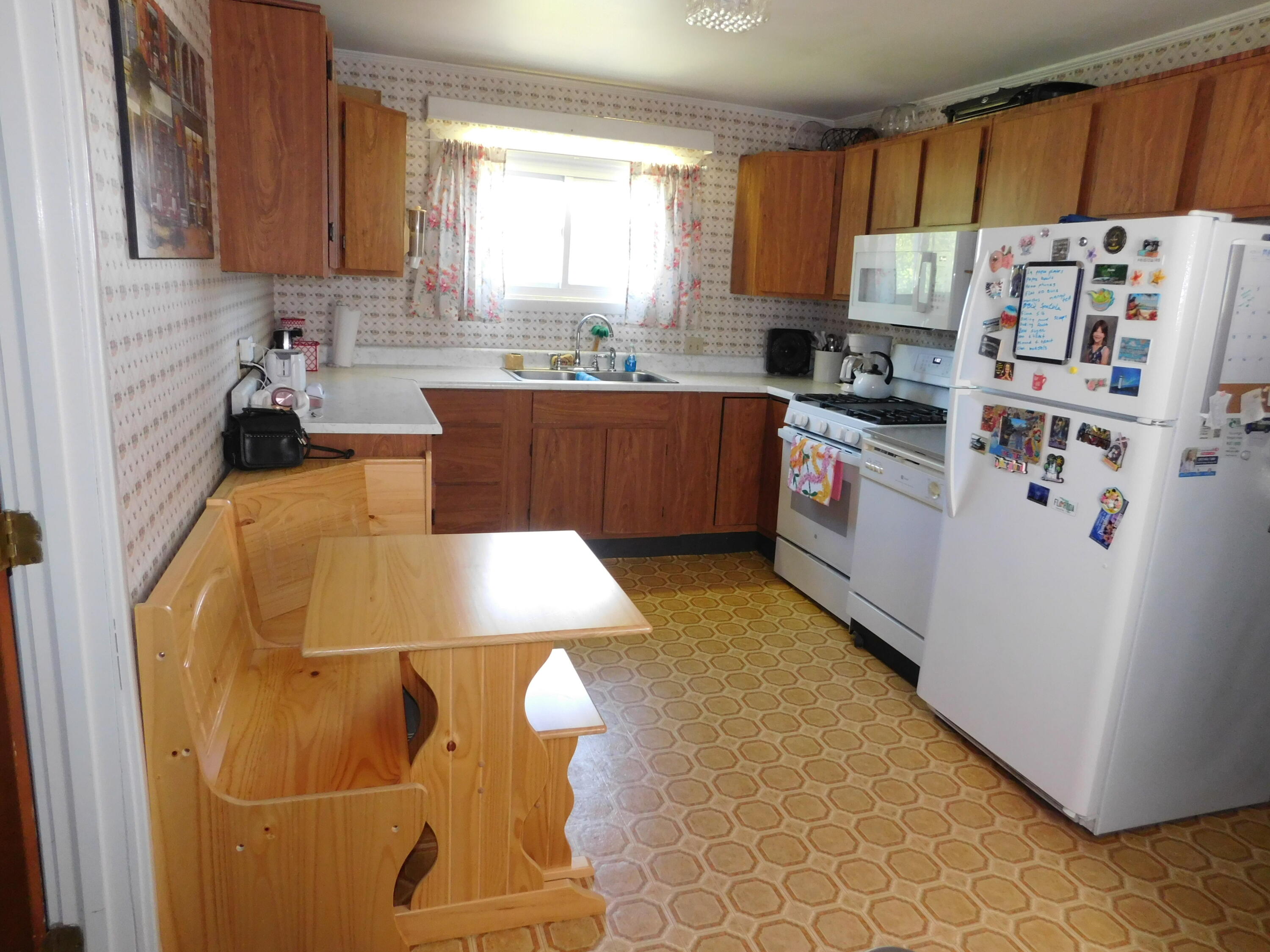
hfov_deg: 73.9
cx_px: 635
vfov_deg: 58.9
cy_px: 476
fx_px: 844
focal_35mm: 23
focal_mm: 4
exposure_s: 1/30
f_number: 3
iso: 280
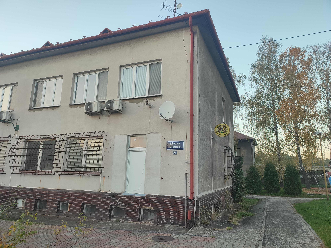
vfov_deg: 54.9
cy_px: 124
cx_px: 166
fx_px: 239
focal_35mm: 25
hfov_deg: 69.4
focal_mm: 6.04
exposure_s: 1/50
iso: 70
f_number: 1.9
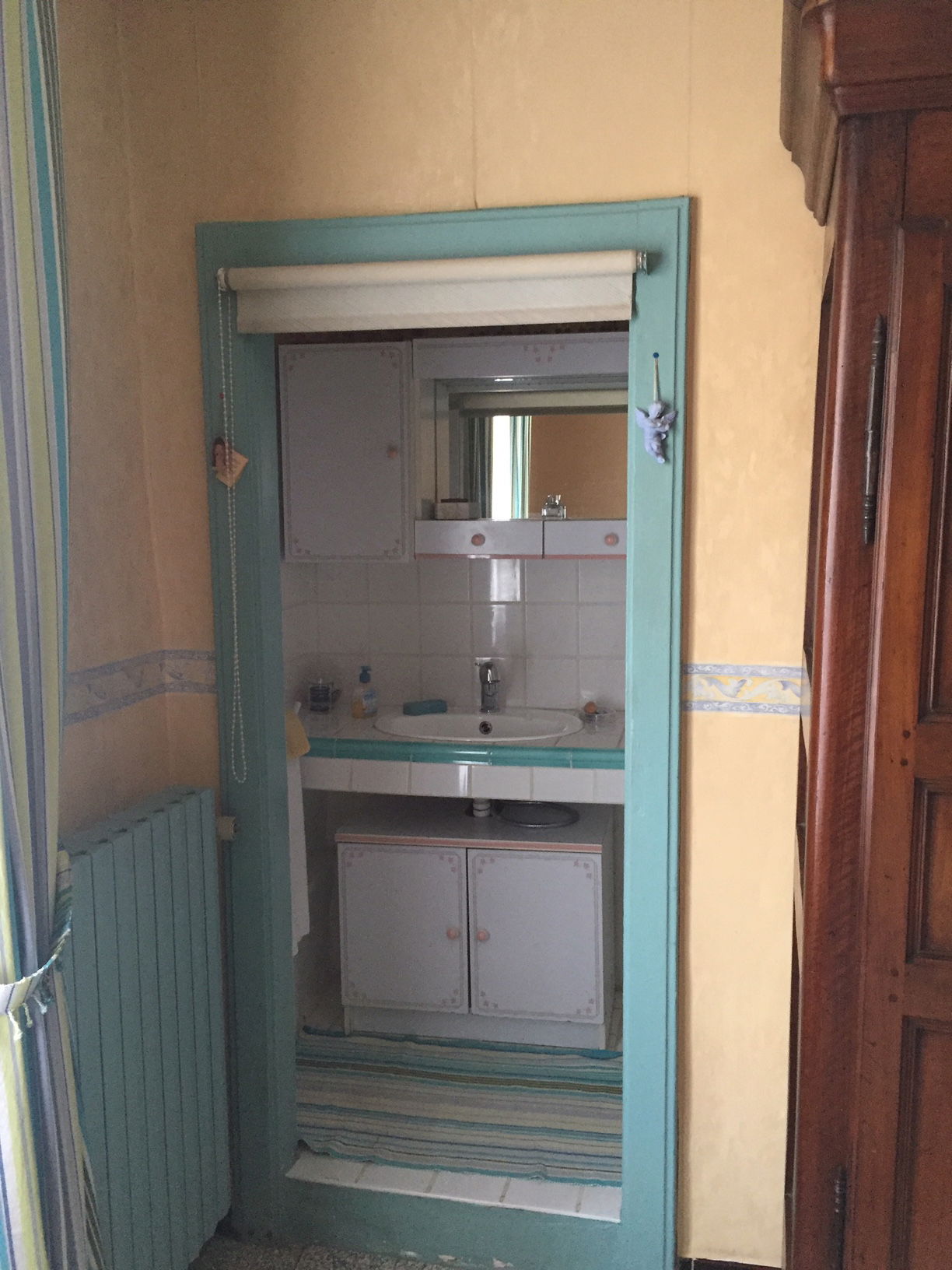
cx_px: 476
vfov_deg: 61.7
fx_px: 1063
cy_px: 635
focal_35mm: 29
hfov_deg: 48.2
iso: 250
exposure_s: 1/20
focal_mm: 4.15
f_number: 2.2
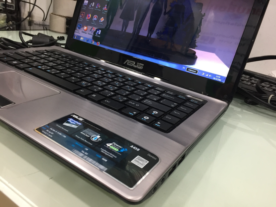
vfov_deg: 48.2
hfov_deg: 61.7
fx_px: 231
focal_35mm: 29
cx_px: 138
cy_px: 104
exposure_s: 1/33
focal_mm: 4.15
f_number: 2.2
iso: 125
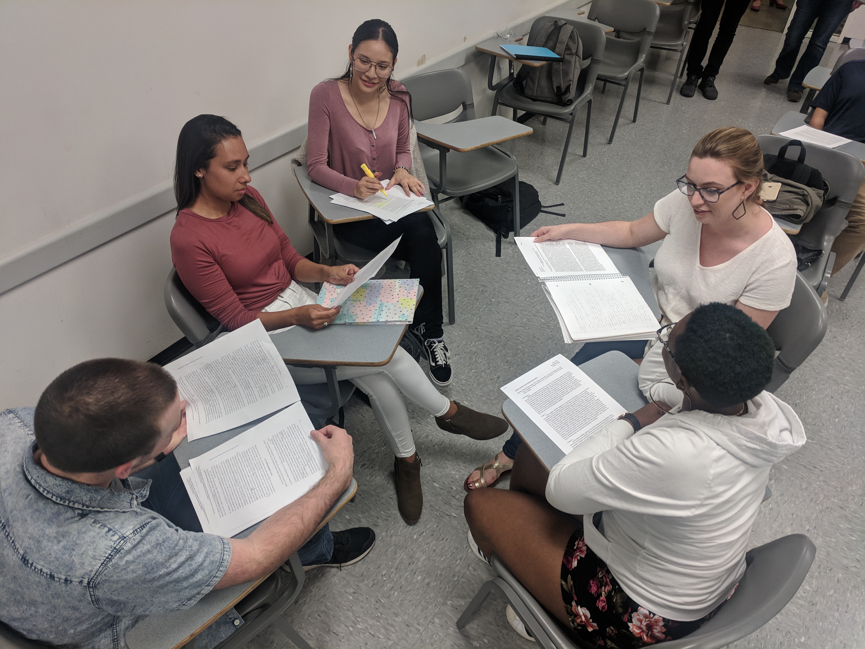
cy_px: 324
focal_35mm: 26
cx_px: 432
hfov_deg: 67.3
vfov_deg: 53.1
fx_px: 650
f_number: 2
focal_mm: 4.67
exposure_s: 1/120
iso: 267
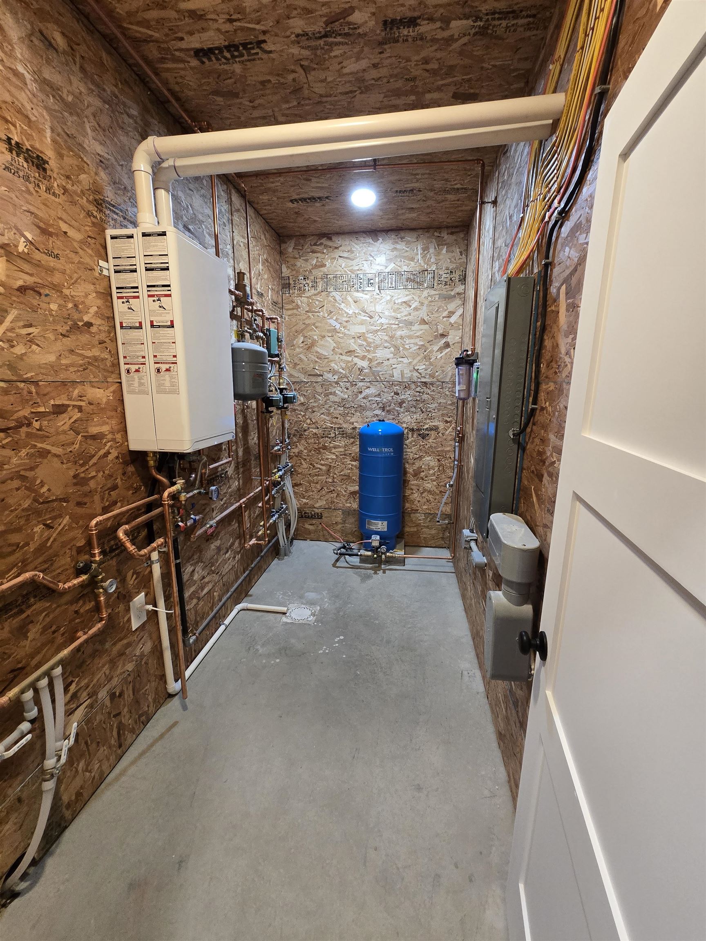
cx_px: 353
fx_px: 354
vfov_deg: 106.2
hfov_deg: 89.9
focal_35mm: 13
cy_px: 470
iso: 400
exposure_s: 1/60
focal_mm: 2.2
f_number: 2.2
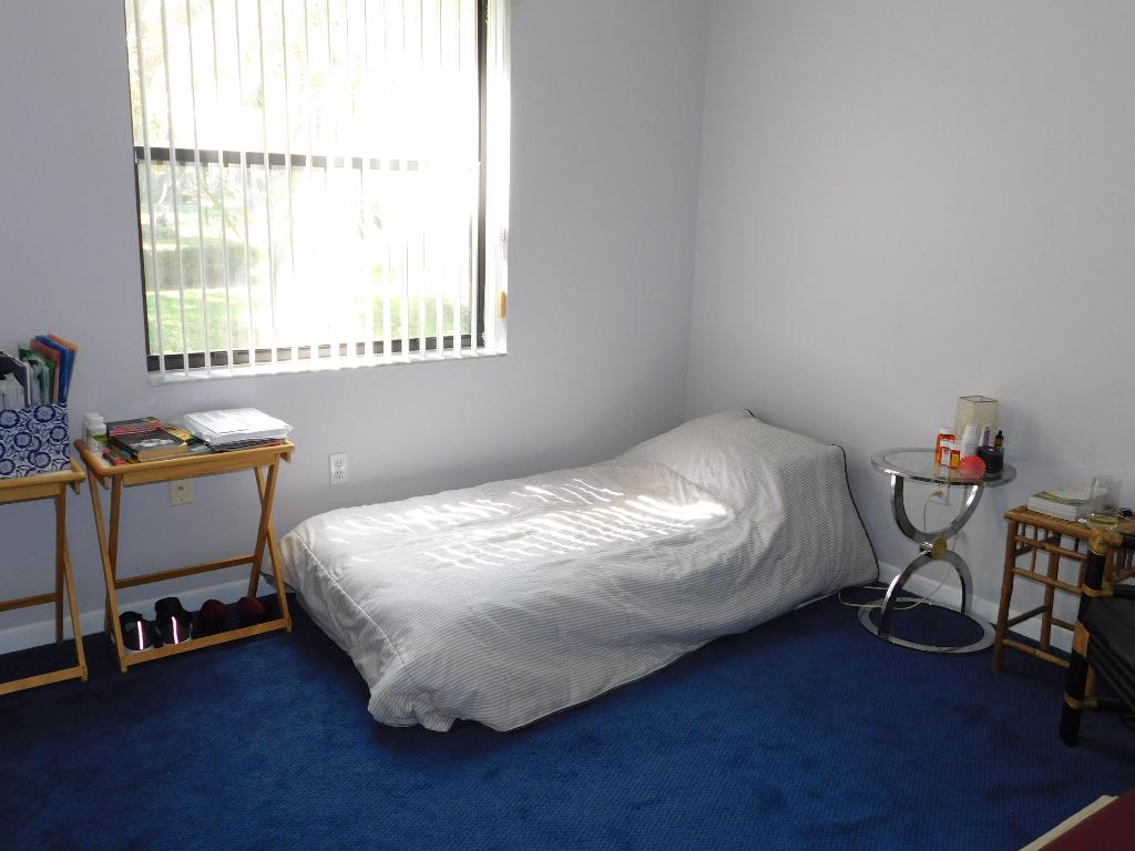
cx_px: 568
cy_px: 426
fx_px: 984
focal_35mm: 30
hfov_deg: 60.0
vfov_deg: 46.8
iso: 140
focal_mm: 5.3
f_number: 3.2
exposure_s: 1/30
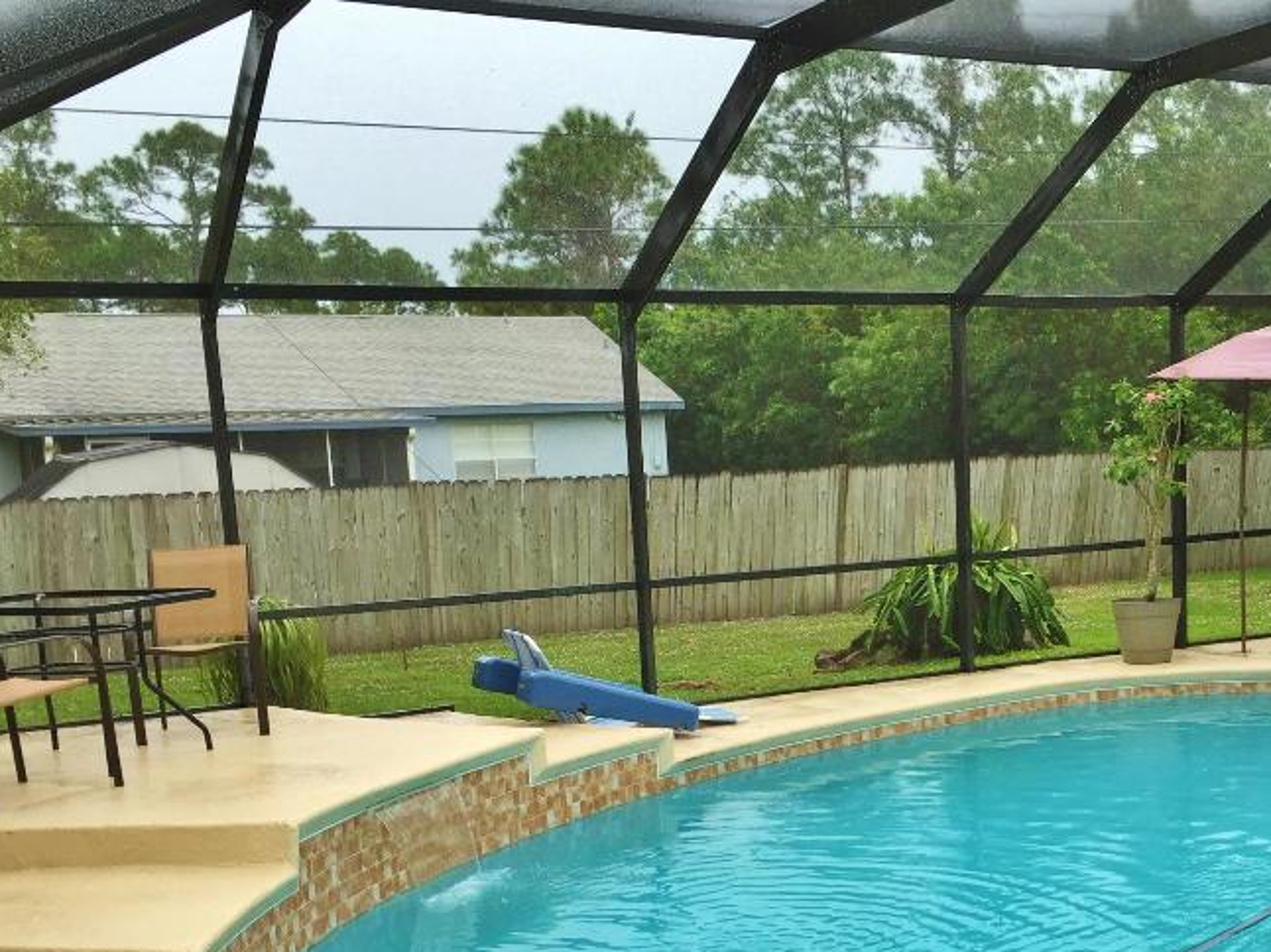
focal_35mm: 46
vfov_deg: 30.8
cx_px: 895
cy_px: 740
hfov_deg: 40.5
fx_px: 1688
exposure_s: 1/129
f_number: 2.2
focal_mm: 4.15
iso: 32
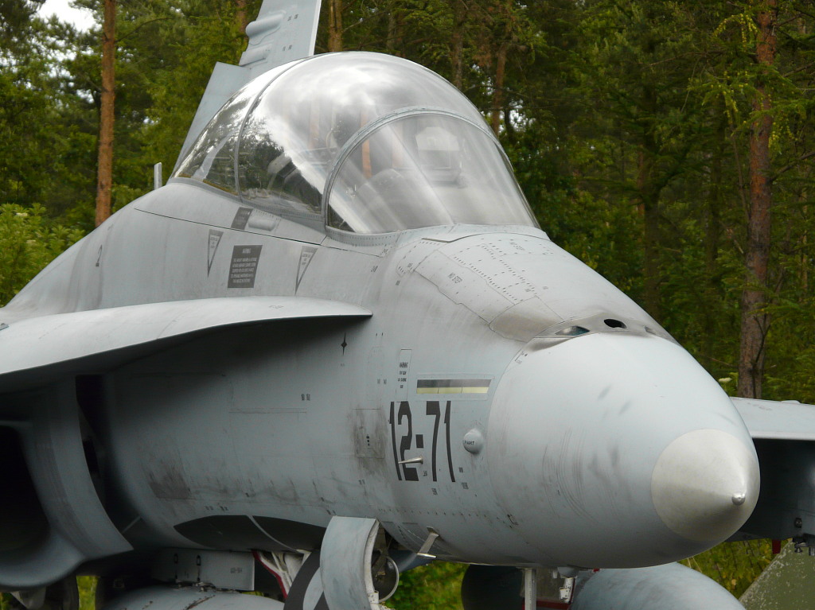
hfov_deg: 7.3
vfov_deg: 5.5
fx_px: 6354
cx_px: 408
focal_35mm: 270
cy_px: 305
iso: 100
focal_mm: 44.4
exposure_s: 1/250
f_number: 4
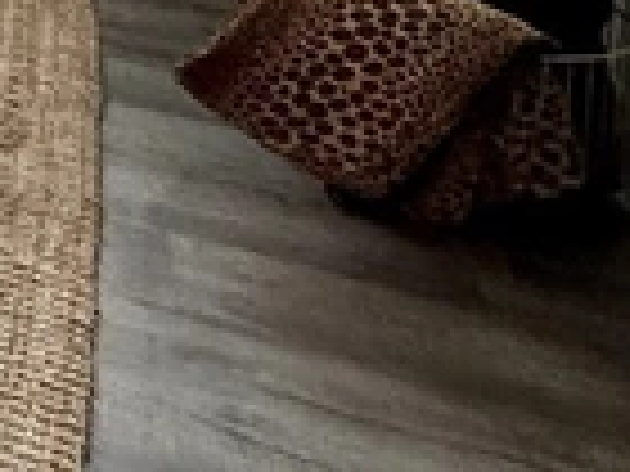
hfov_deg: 21.1
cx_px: -518
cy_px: -405
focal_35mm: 60
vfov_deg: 18.4
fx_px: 1092
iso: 320
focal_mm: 2.22
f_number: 2.2
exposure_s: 1/120
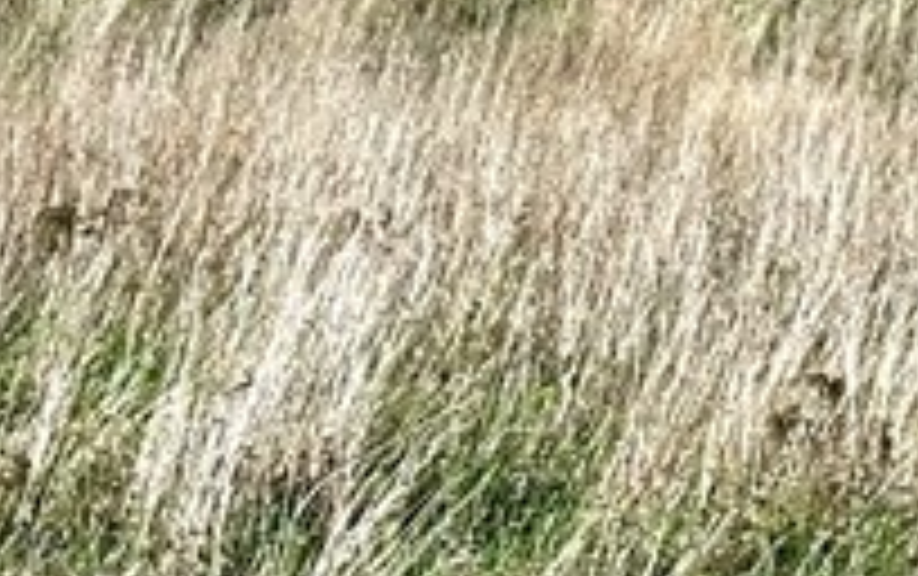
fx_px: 6387
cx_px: 990
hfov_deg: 8.2
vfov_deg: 4.9
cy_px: -1071
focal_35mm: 255
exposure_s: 1/1848
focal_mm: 6.86
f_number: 1.78
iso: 64
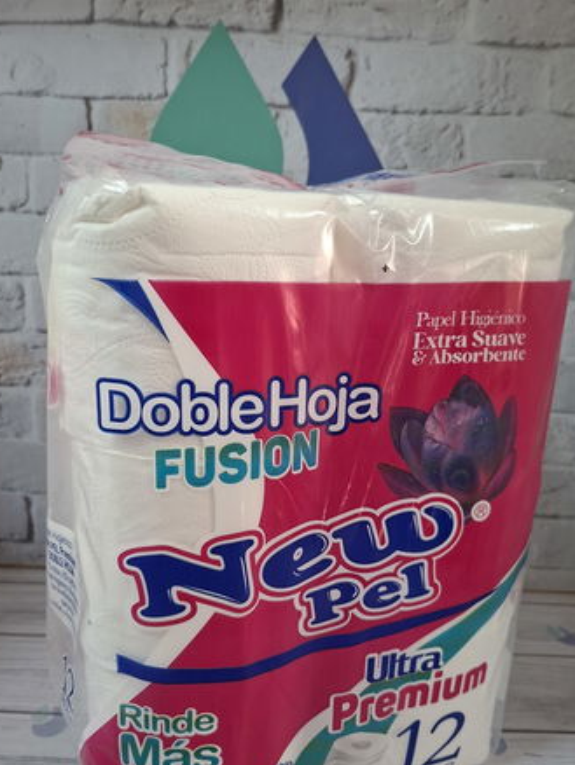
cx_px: 267
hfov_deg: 49.8
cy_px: 422
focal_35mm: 28
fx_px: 620
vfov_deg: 63.3
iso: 320
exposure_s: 1/33
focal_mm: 5.54
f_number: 1.8
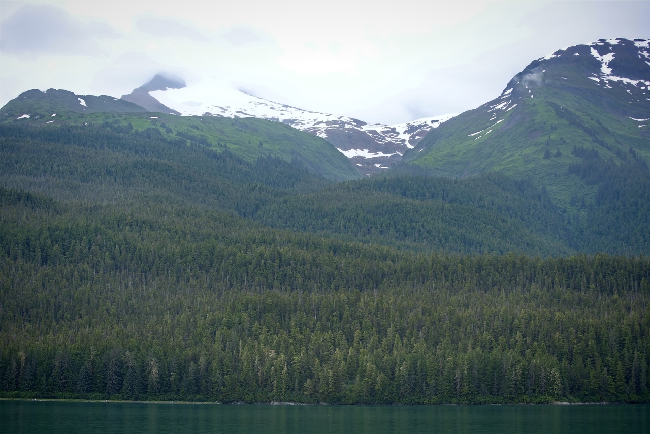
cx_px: 325
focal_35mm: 70
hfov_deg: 28.8
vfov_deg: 19.5
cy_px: 217
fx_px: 1264
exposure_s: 1/200
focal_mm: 70
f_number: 7.1
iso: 100
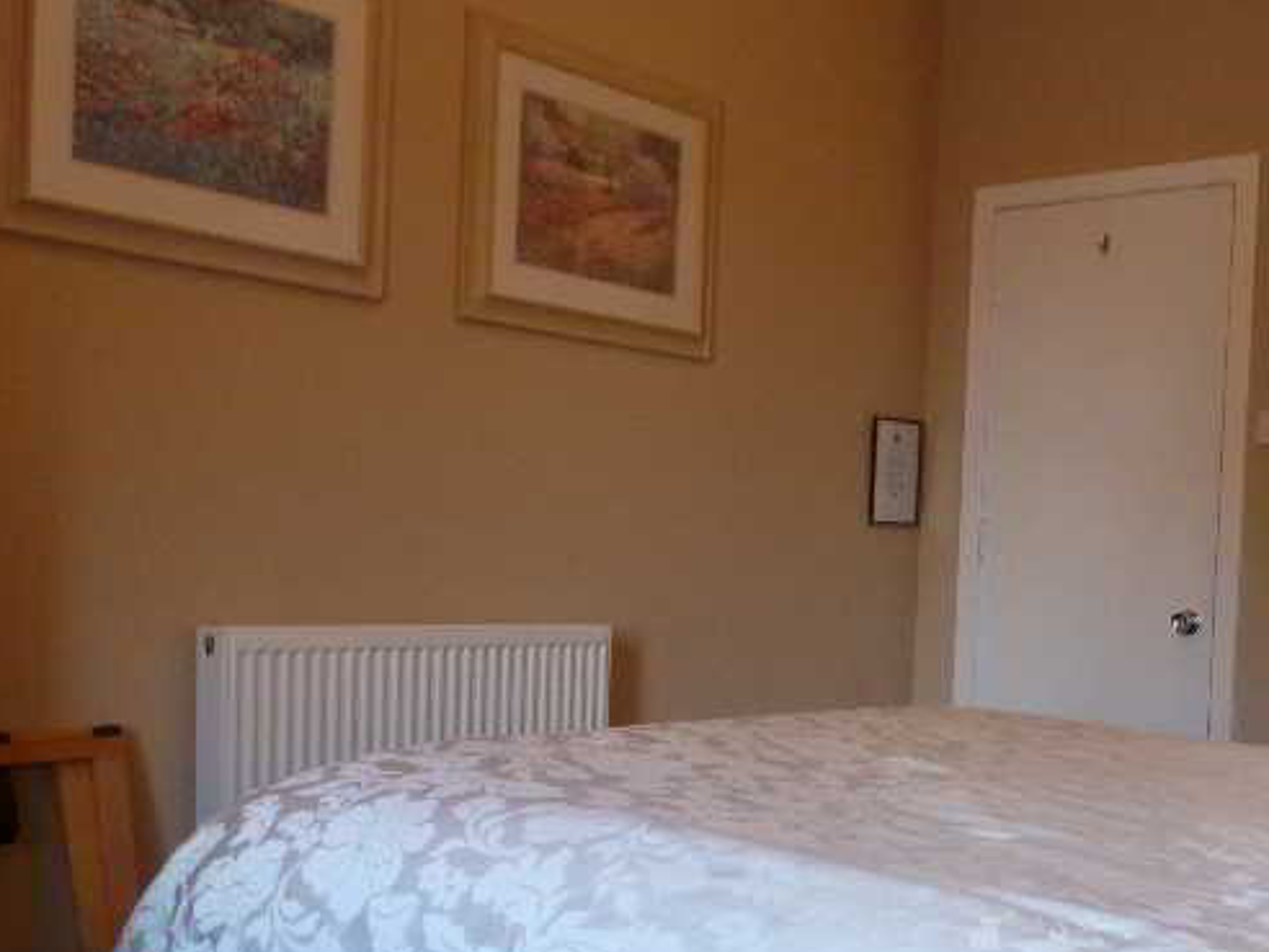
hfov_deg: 45.9
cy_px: 627
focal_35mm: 39
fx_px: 1430
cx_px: 980
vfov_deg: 36.5
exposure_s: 1/30
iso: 400
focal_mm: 4.3
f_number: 3.3
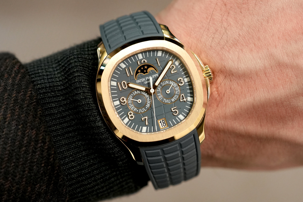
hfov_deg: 39.6
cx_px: 152
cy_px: 101
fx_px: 421
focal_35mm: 50
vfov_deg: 27.0
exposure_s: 1/100
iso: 3200
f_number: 3.5
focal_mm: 50
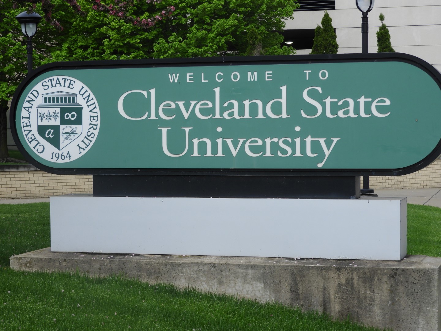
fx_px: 1083
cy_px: 166
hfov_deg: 23.0
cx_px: 220
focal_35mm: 85
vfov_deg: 17.4
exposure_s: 1/125
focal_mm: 15.2
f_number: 4.5
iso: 100
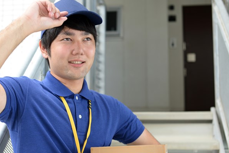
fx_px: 388
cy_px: 75
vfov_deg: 22.2
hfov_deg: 32.8
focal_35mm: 61
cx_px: 95
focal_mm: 50
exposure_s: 1/125
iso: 160
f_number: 4
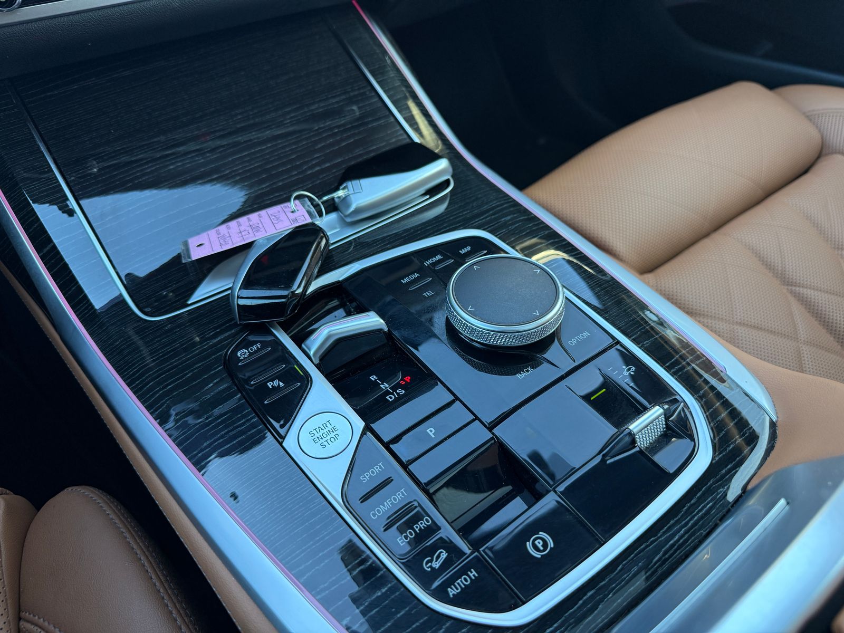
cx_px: 422
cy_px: 316
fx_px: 585
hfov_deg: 71.6
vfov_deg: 56.8
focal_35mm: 24
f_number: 1.78
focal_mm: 6.76
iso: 200
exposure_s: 1/95
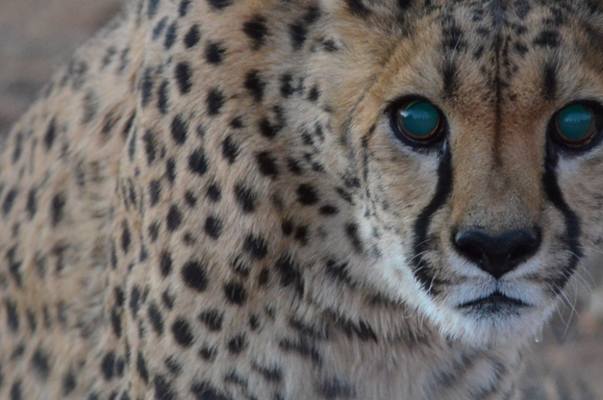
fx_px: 7676
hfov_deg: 4.5
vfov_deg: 3.0
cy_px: 142
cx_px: 384
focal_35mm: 459
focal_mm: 150
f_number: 4.8
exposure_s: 1/125
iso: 3200
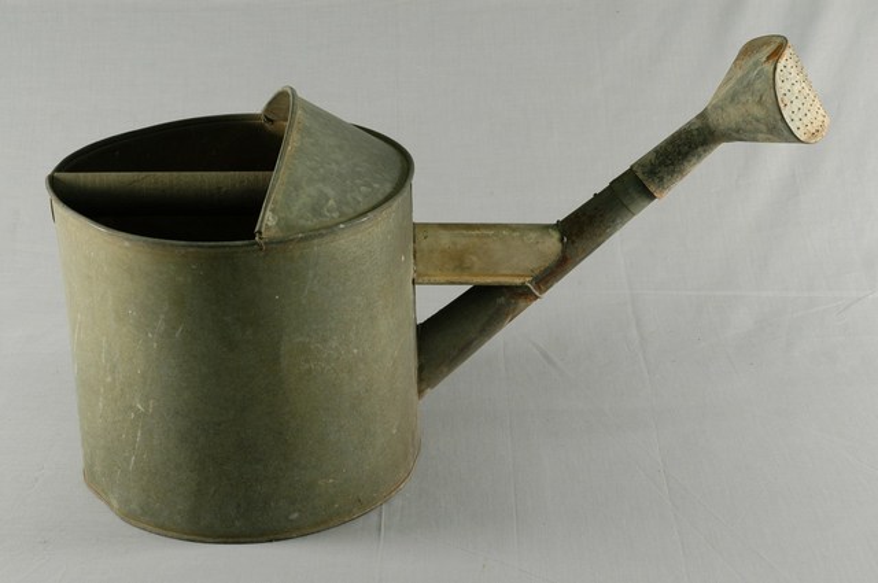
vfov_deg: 20.6
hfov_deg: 30.5
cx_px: 439
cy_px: 292
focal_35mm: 66
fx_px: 1608
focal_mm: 44
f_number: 10
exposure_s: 1/5
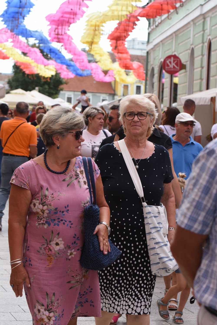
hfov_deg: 13.0
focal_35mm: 105
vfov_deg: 19.5
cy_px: 162
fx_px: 949
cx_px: 108
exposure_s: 1/640
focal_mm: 70
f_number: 6.3
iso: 500
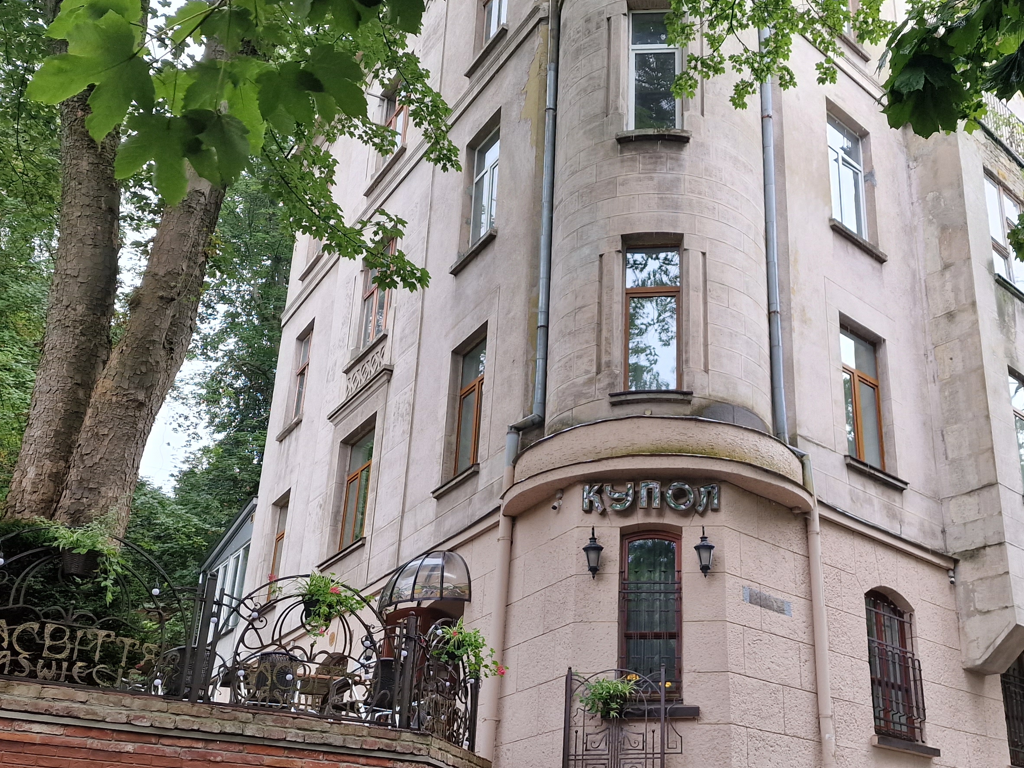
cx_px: 701
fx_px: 1154
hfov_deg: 46.9
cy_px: 433
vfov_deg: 36.8
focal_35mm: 39
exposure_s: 1/180
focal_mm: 6.4
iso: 50
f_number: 1.8
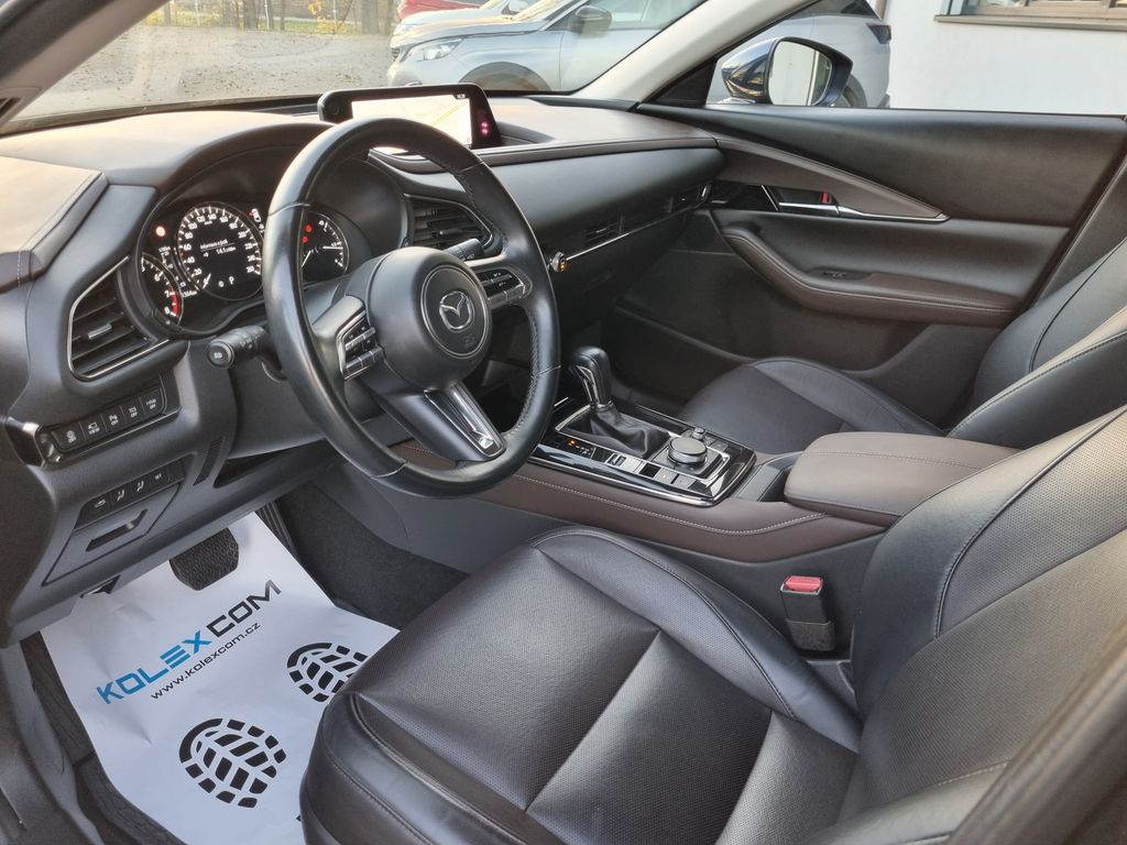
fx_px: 846
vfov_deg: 53.1
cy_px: 422
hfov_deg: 67.3
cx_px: 564
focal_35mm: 26
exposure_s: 1/60
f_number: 1.8
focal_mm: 5.4
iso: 320
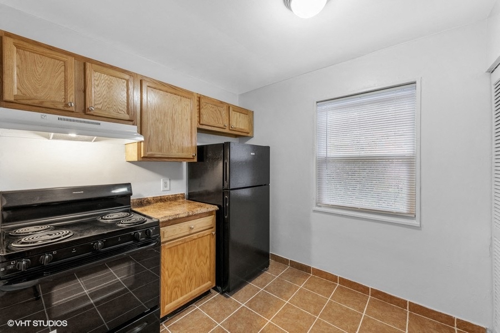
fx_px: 194
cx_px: 250
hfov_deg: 104.3
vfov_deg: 81.1
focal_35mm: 14
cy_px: 166
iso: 400
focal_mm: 14
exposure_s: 1/2
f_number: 10
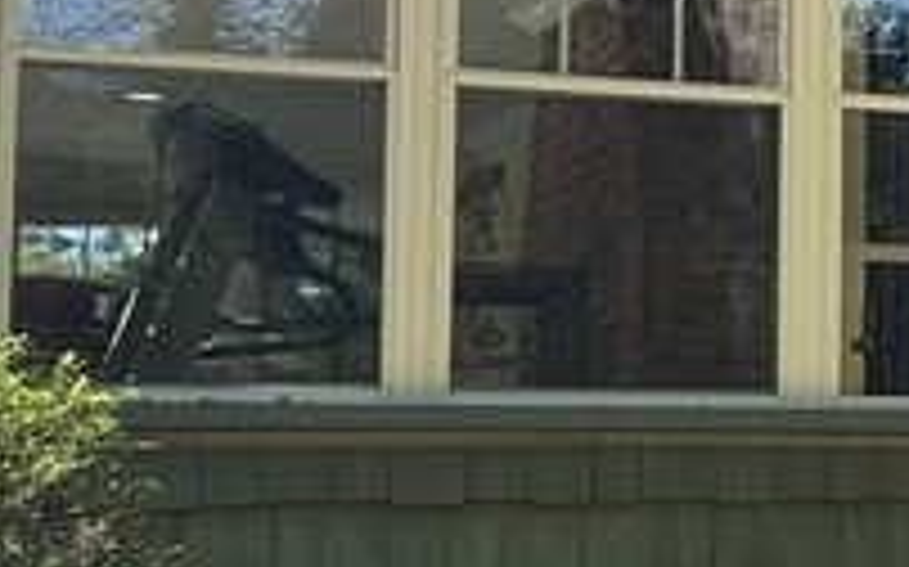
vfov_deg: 9.3
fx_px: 3466
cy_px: 144
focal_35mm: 140
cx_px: 1868
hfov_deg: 12.9
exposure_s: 1/635
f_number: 1.5
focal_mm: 5.7
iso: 50
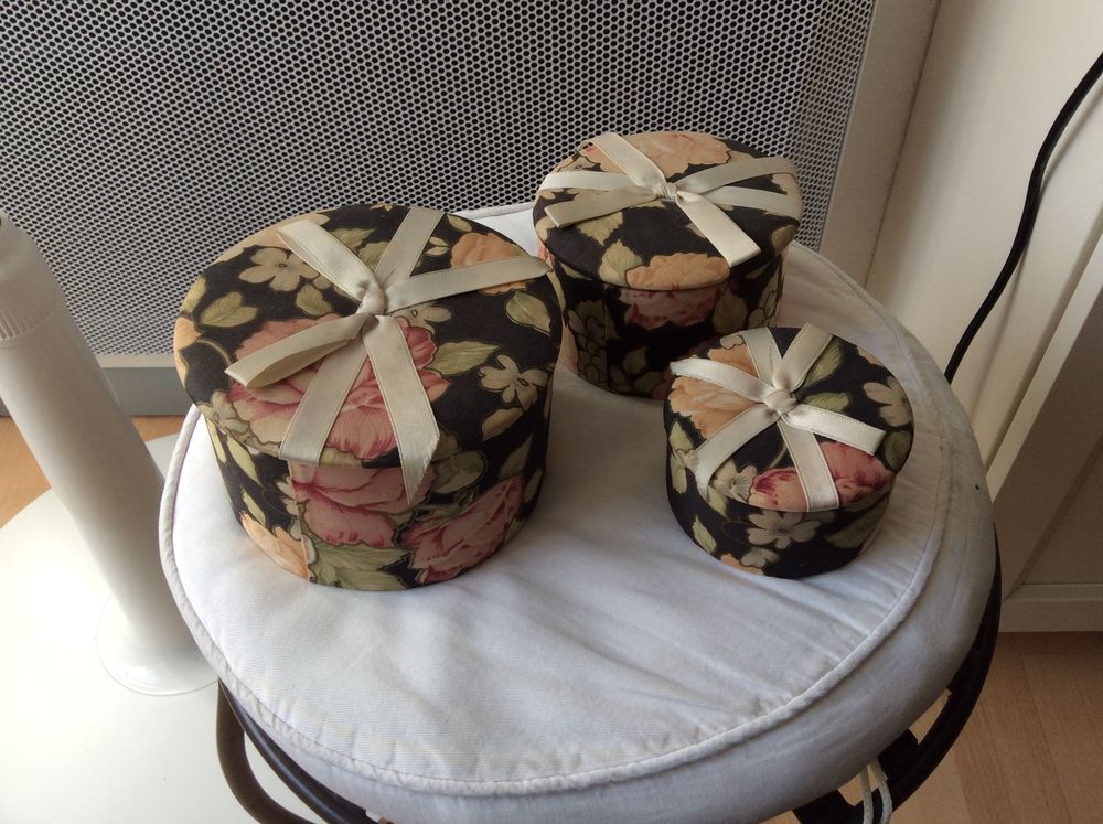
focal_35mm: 32
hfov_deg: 56.9
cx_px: 552
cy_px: 412
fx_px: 1018
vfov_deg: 44.1
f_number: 2.4
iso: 32
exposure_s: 1/100
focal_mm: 3.3
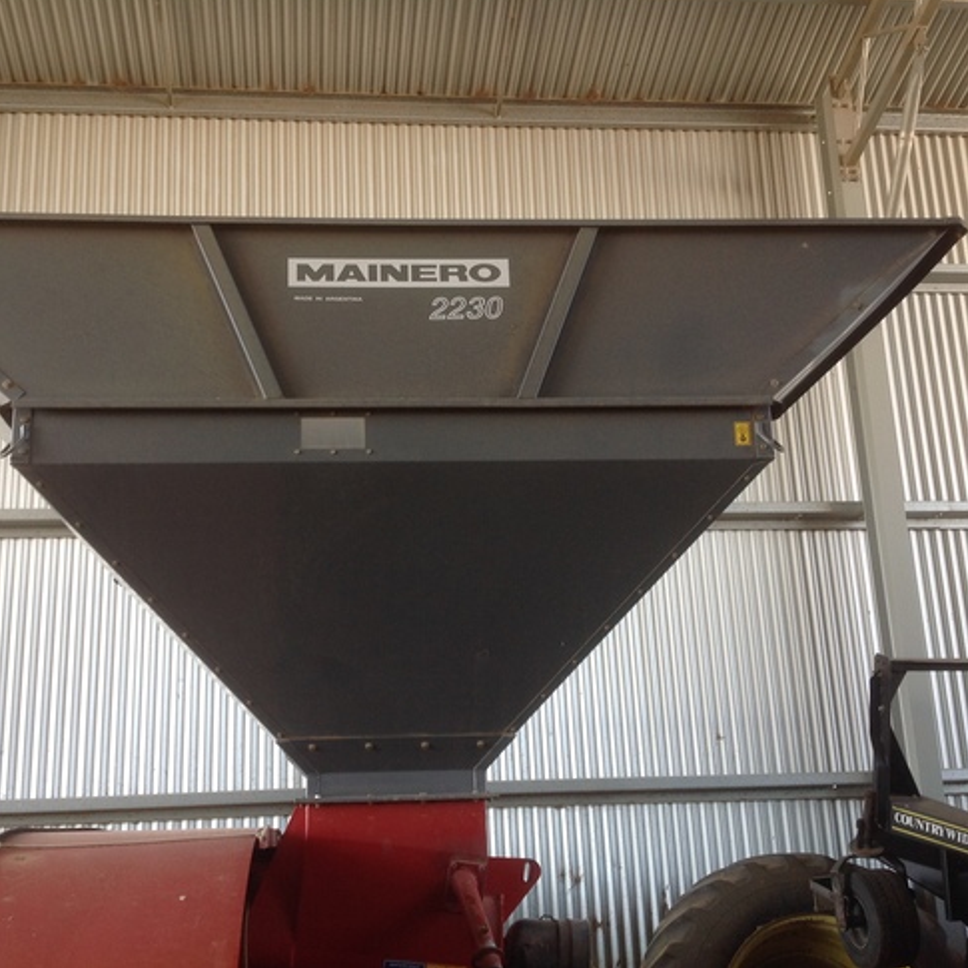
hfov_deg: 40.0
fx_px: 1329
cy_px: 478
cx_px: 433
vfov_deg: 40.0
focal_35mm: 42
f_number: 2.4
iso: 64
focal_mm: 4.28
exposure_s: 1/60
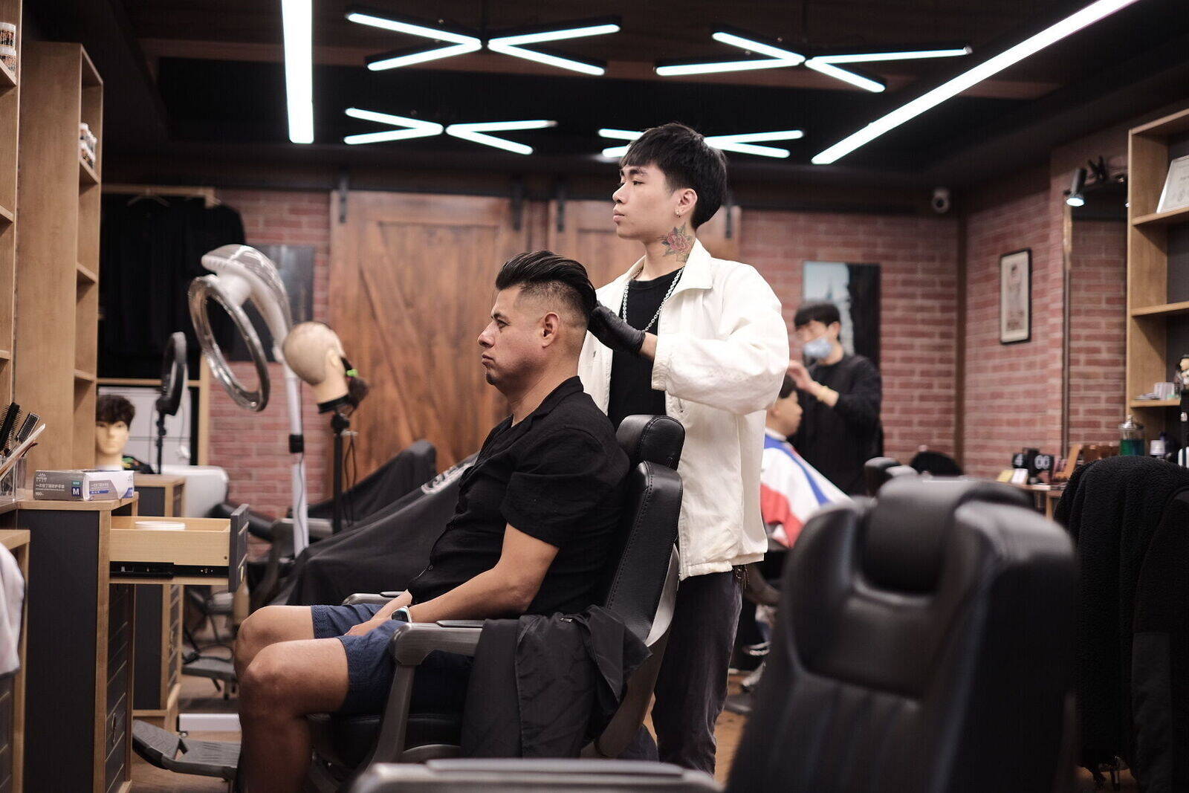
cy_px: 396
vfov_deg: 25.5
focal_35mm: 53
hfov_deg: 37.5
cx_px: 594
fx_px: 1751
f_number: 1.4
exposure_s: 1/180
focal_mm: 35
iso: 500
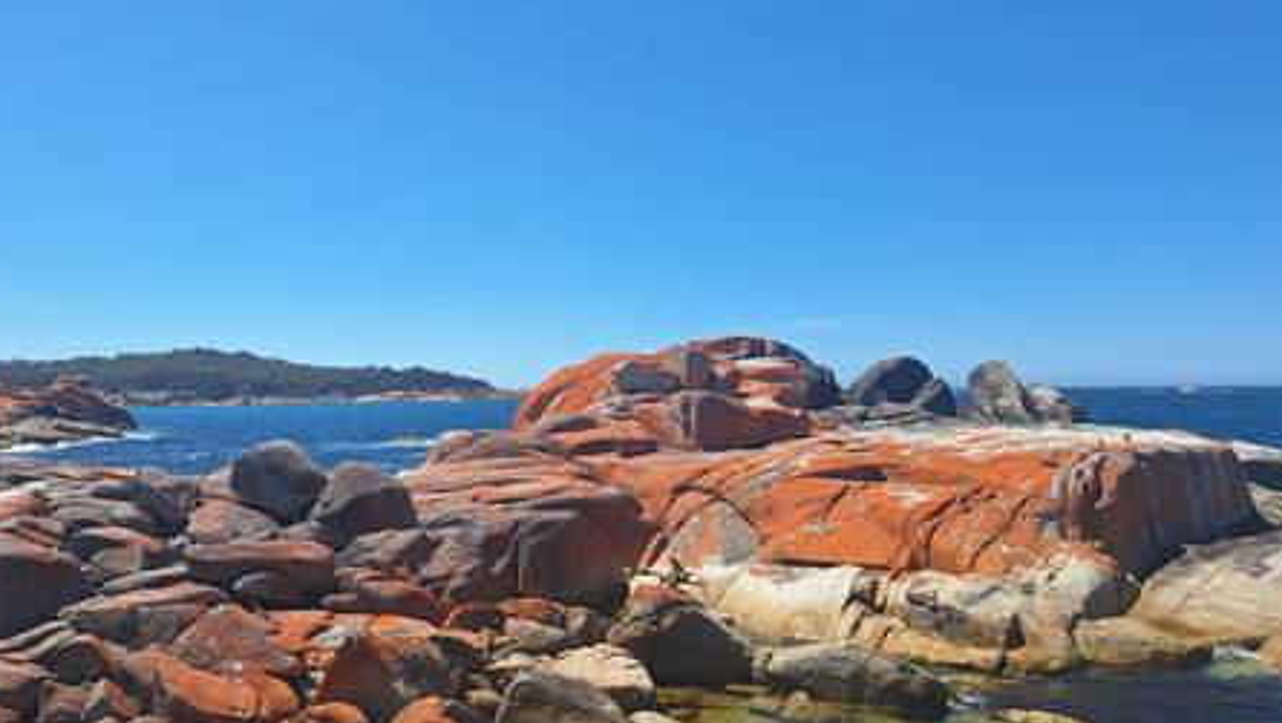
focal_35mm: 27
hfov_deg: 69.8
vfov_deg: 43.0
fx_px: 918
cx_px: 611
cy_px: 372
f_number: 1.8
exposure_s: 1/2740
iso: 40
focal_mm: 5.54
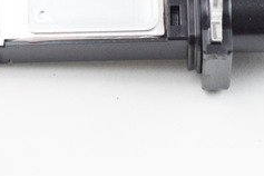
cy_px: -42
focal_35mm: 222
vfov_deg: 6.1
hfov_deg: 9.3
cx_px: 102
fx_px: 1630
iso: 1800
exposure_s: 1/60
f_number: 5.6
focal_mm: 55
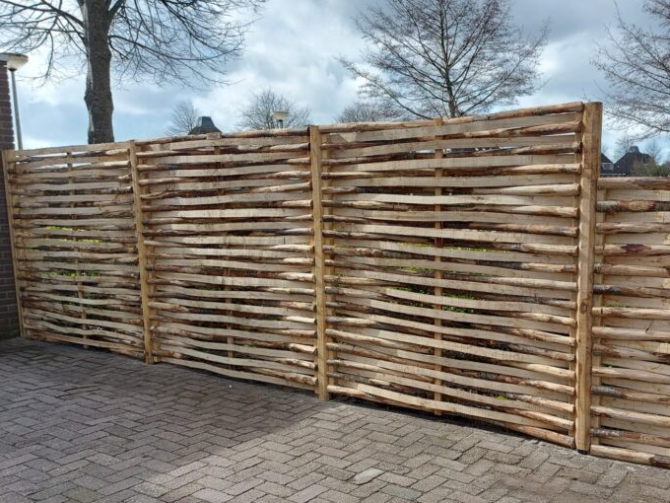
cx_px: 424
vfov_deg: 40.5
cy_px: 303
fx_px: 677
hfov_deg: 52.0
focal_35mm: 35
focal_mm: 5.23
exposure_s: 1/536
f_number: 1.8
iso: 32
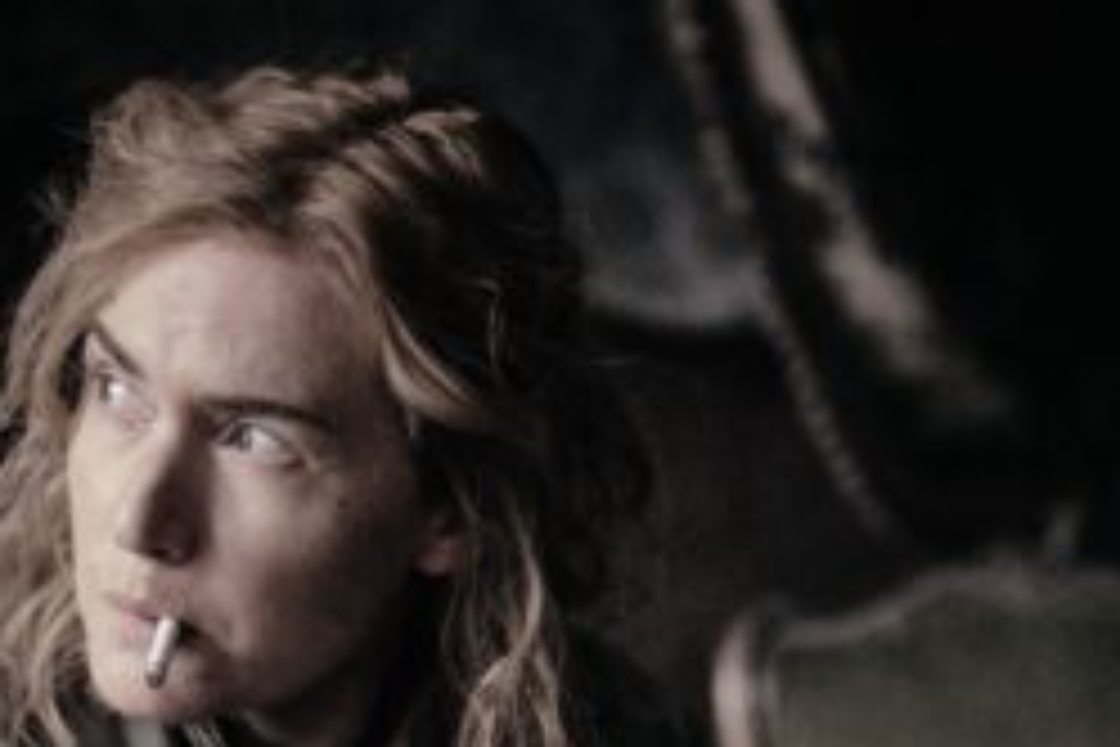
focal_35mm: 169
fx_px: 5257
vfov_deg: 8.1
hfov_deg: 12.2
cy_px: 873
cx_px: 463
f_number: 2.8
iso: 640
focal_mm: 70
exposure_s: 1/200
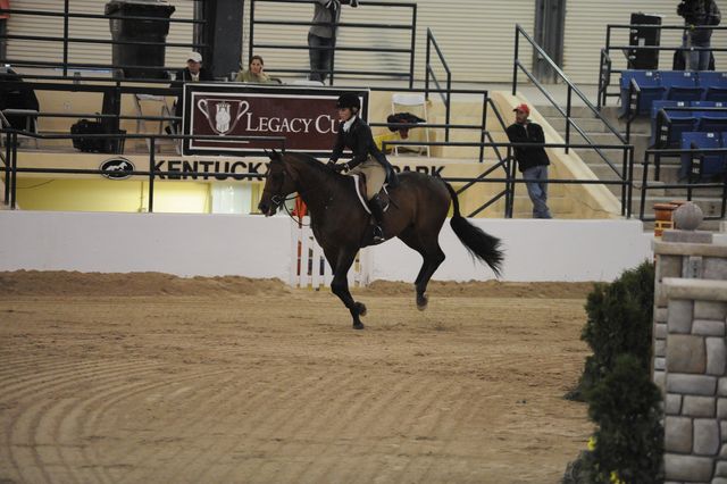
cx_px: 364
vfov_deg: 6.9
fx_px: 4037
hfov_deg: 10.3
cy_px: 242
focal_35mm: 200
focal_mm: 200
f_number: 3.2
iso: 6400
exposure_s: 1/400
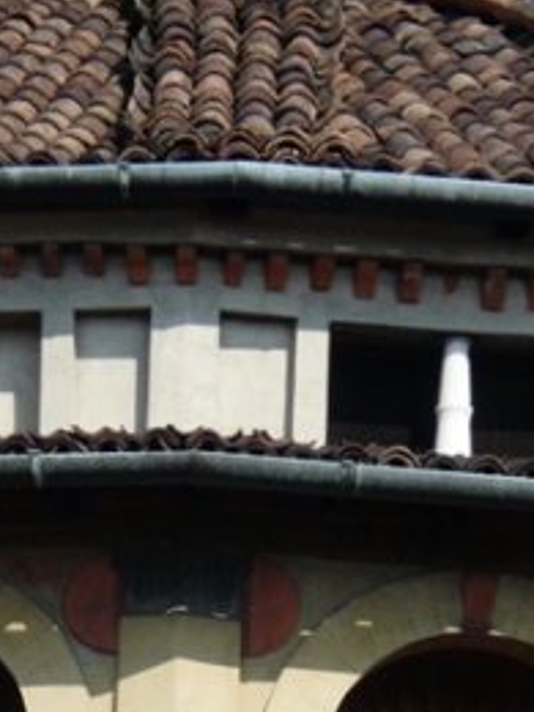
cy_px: 853
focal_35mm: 1290
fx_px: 26533
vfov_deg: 1.5
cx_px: 171
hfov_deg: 1.2
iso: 100
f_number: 5.6
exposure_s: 1/400
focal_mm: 82.8
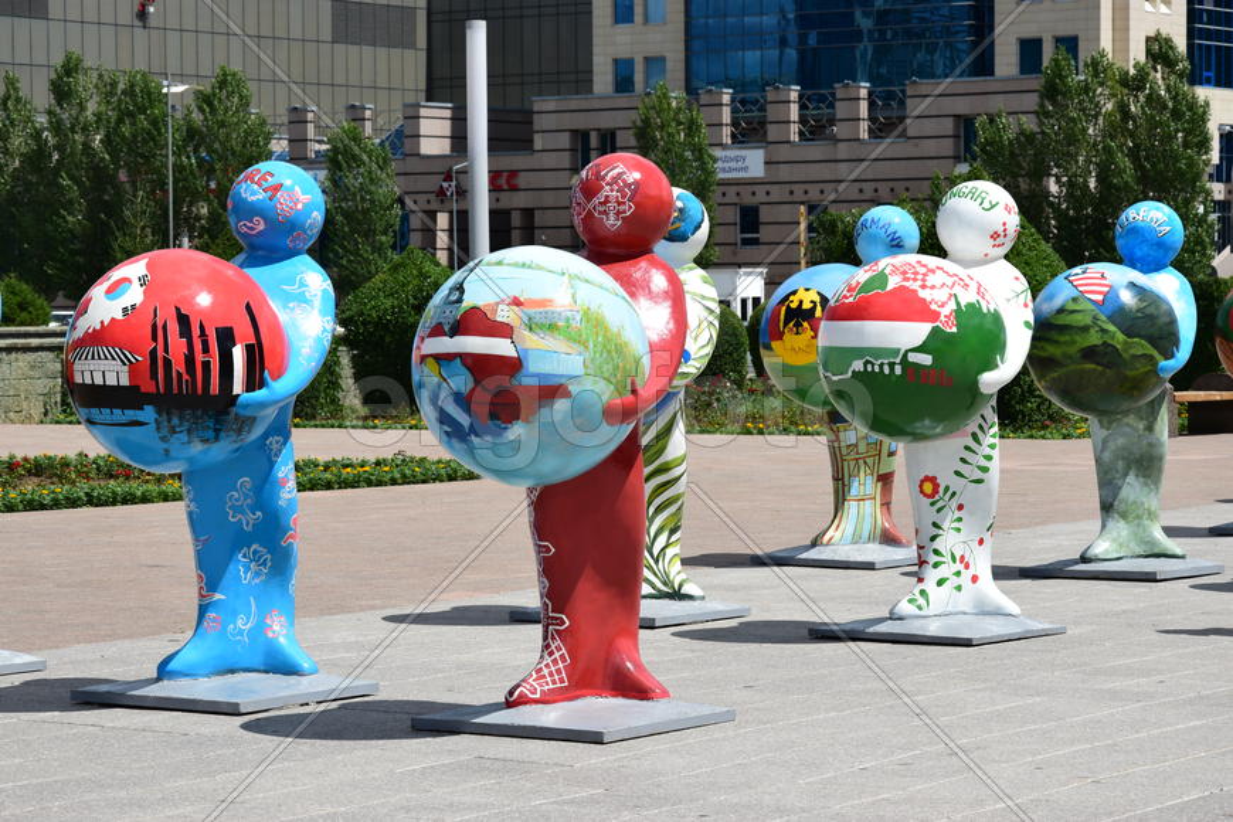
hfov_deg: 19.5
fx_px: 3596
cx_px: 616
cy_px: 411
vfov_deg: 13.0
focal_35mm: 105
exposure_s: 1/250
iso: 100
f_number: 9
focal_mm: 70
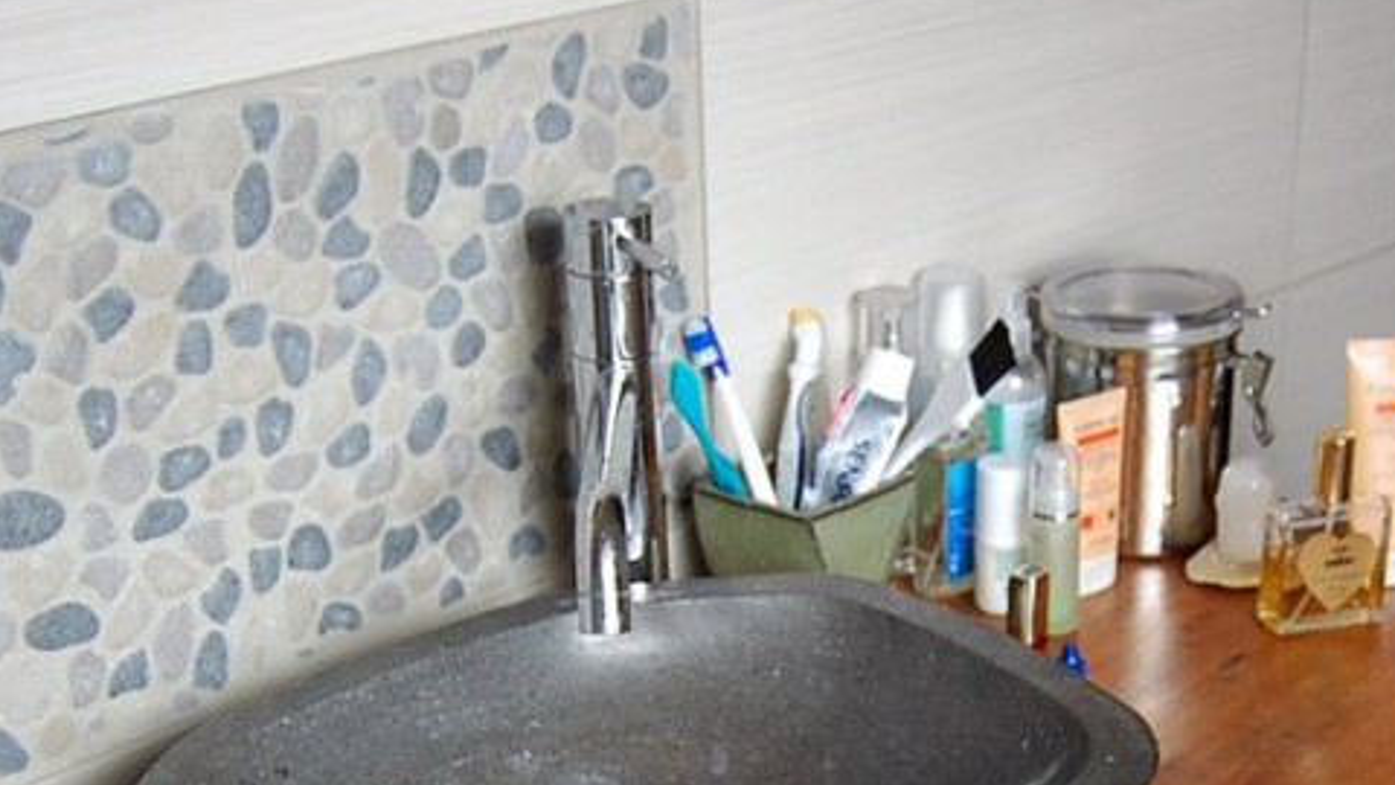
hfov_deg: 31.2
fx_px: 2478
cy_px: 808
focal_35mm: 67
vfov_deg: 17.5
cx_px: 927
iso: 400
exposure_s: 1/60
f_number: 4
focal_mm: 20
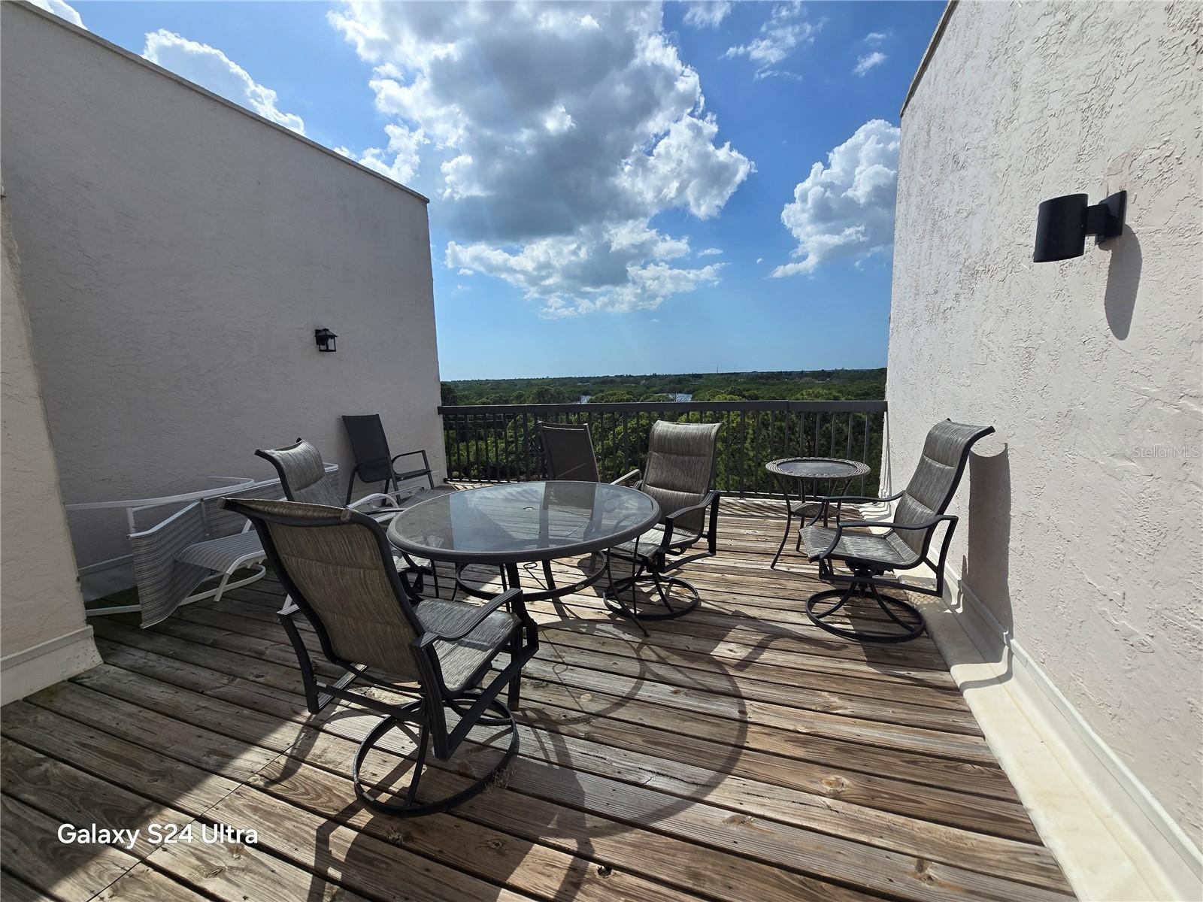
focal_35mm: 13
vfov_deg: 89.9
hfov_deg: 106.2
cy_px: 451
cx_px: 602
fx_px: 452
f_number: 2.2
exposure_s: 1/4769
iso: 50
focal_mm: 2.2
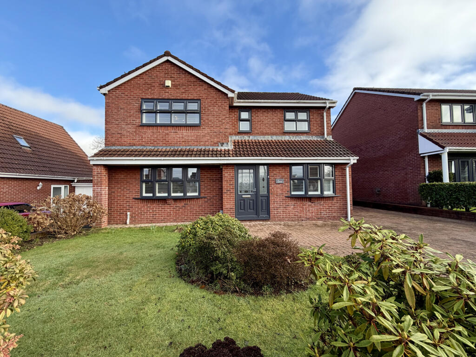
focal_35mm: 14
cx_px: 238
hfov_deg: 102.1
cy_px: 178
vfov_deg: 85.7
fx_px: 193
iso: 64
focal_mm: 2.22
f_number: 2.2
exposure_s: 1/486
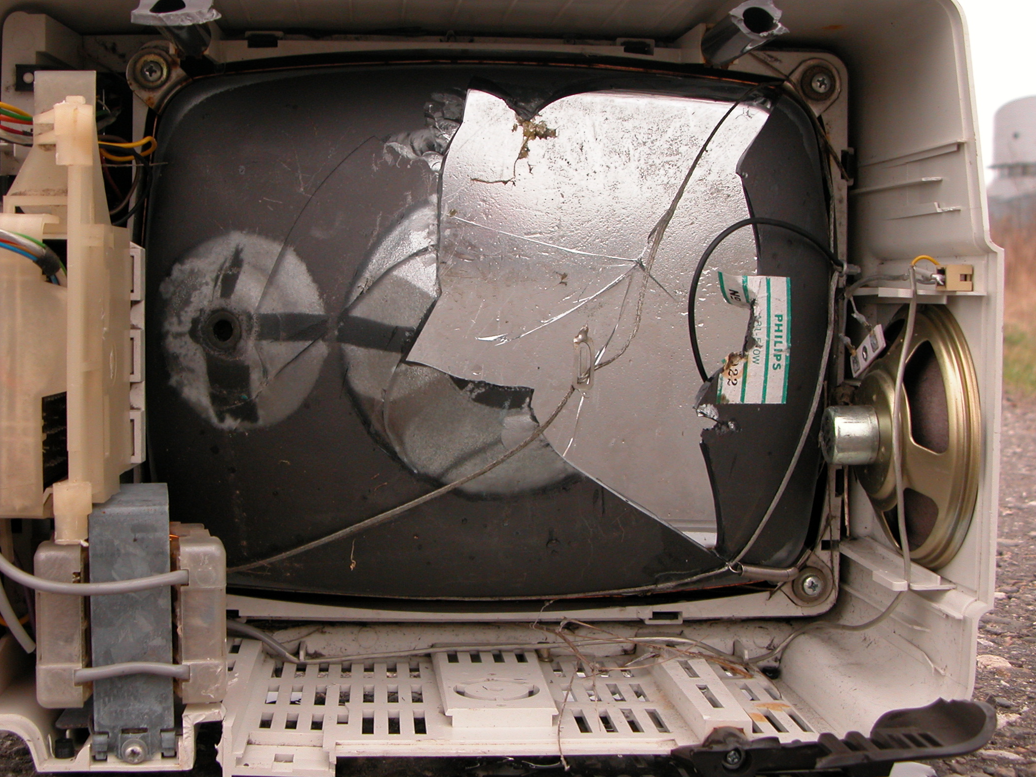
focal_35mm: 50
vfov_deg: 29.1
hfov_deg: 38.1
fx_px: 1496
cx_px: 438
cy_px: 359
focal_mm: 10.7
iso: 100
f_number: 3.3
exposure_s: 1/181
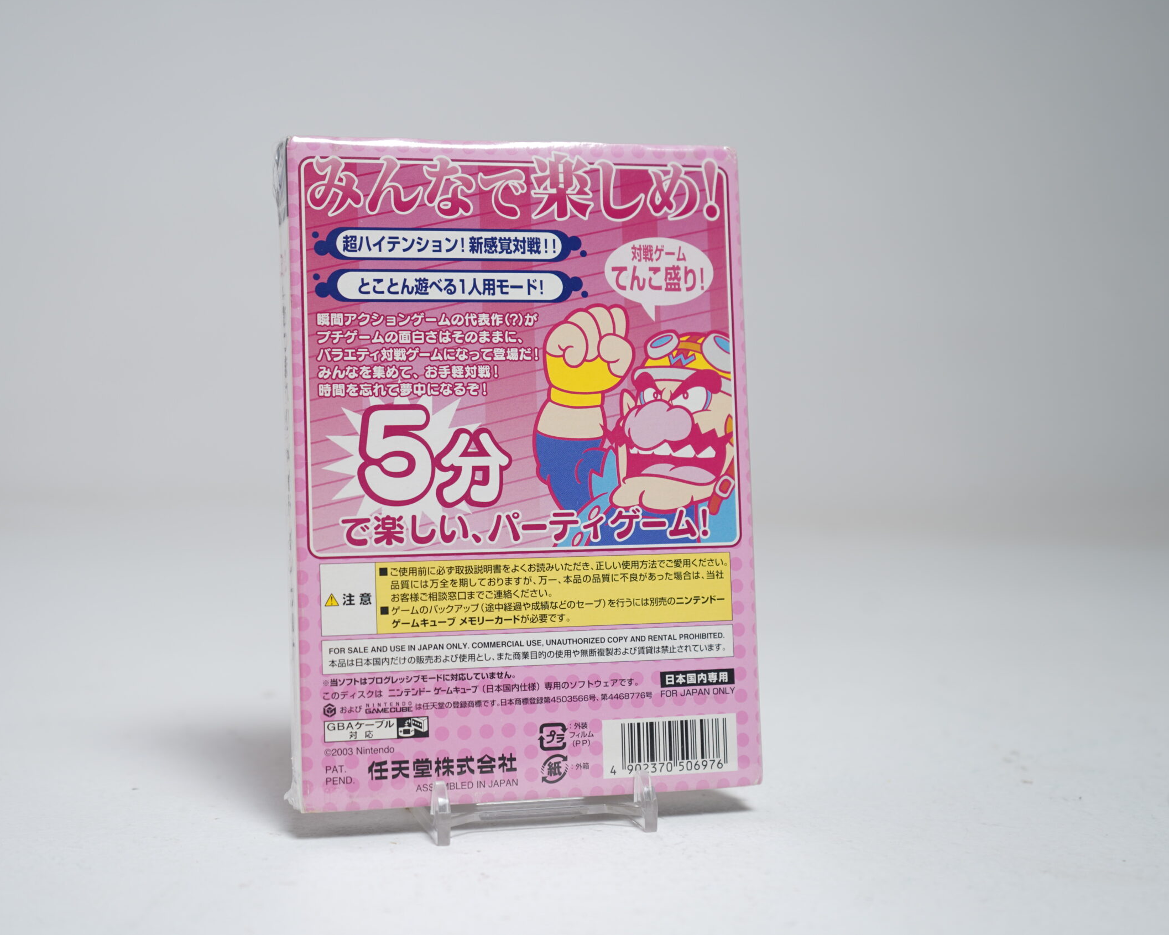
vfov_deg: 30.2
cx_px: 509
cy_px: 464
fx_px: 1730
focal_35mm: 50
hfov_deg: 37.3
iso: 64
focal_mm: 44
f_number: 5
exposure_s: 1/6
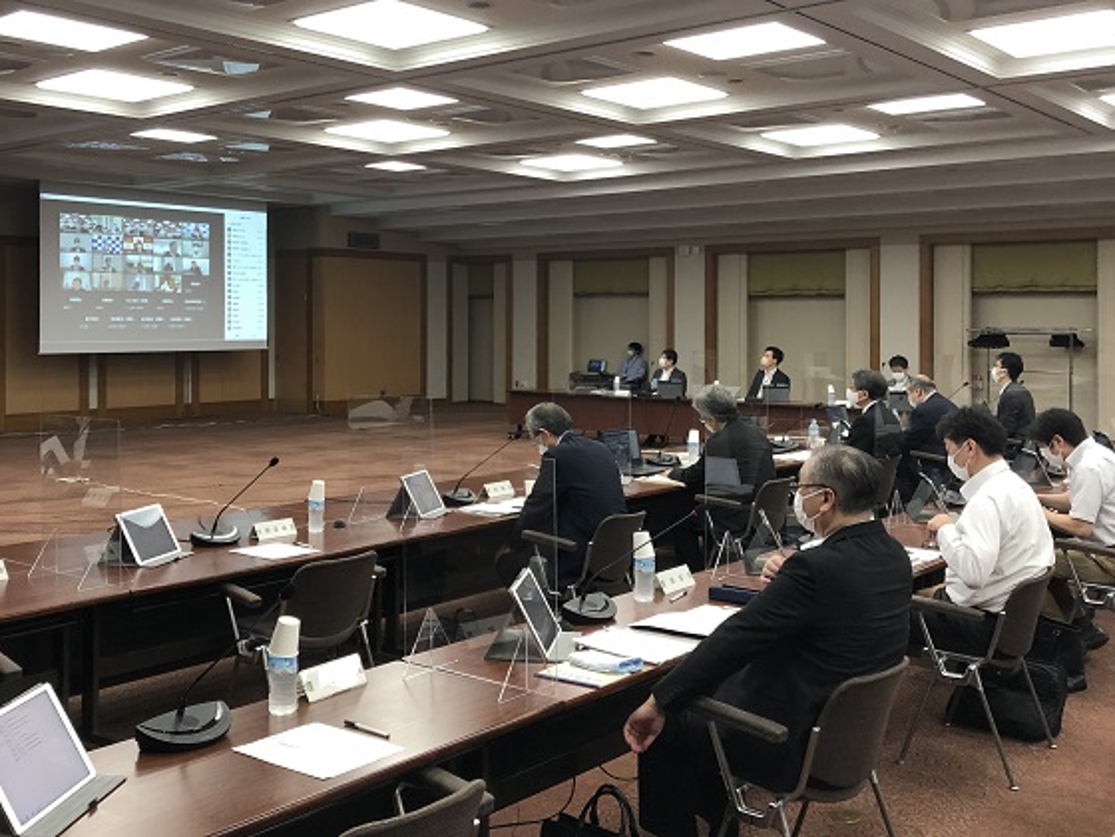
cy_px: 418
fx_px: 902
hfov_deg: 63.4
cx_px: 558
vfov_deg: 49.7
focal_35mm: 28
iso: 40
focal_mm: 3.99
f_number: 1.8
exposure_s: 1/30
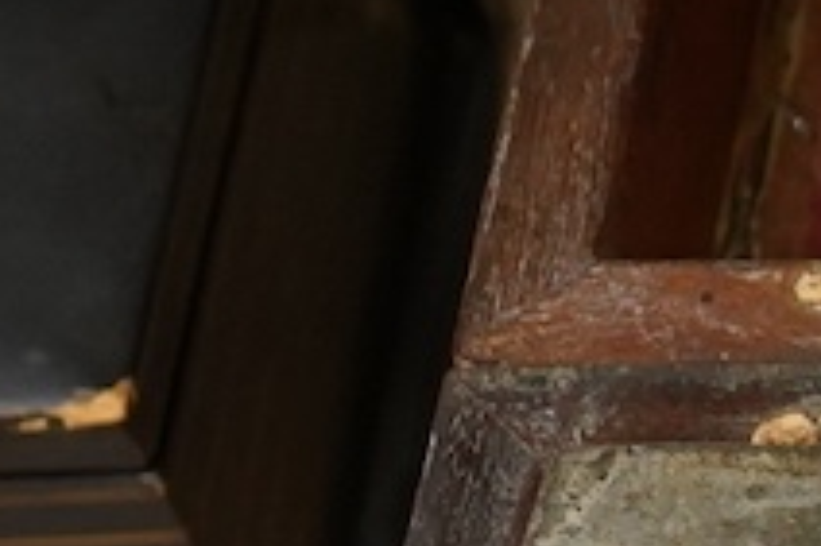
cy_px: 658
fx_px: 5446
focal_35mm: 239
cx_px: 1857
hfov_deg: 8.1
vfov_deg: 5.7
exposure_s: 1/100
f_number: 5
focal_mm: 30
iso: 2500
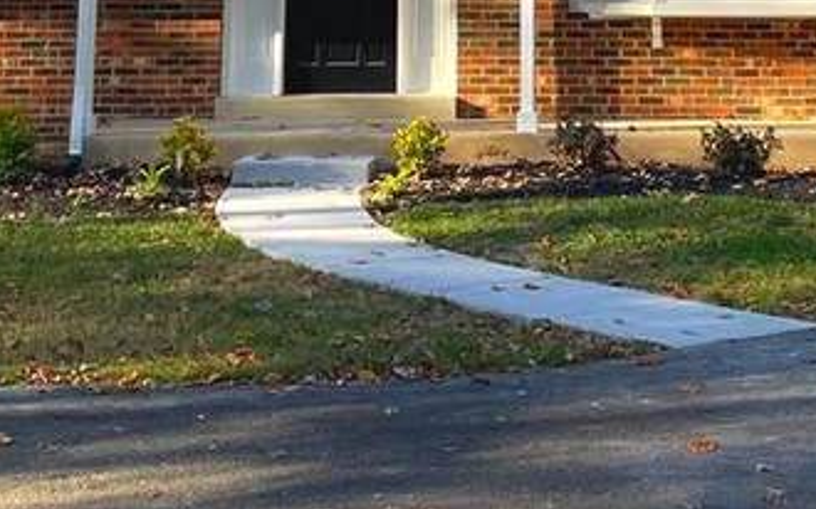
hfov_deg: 19.4
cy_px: -556
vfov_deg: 11.0
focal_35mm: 107
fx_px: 2379
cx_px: 529
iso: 50
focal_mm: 4.2
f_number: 1.6
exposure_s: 1/947
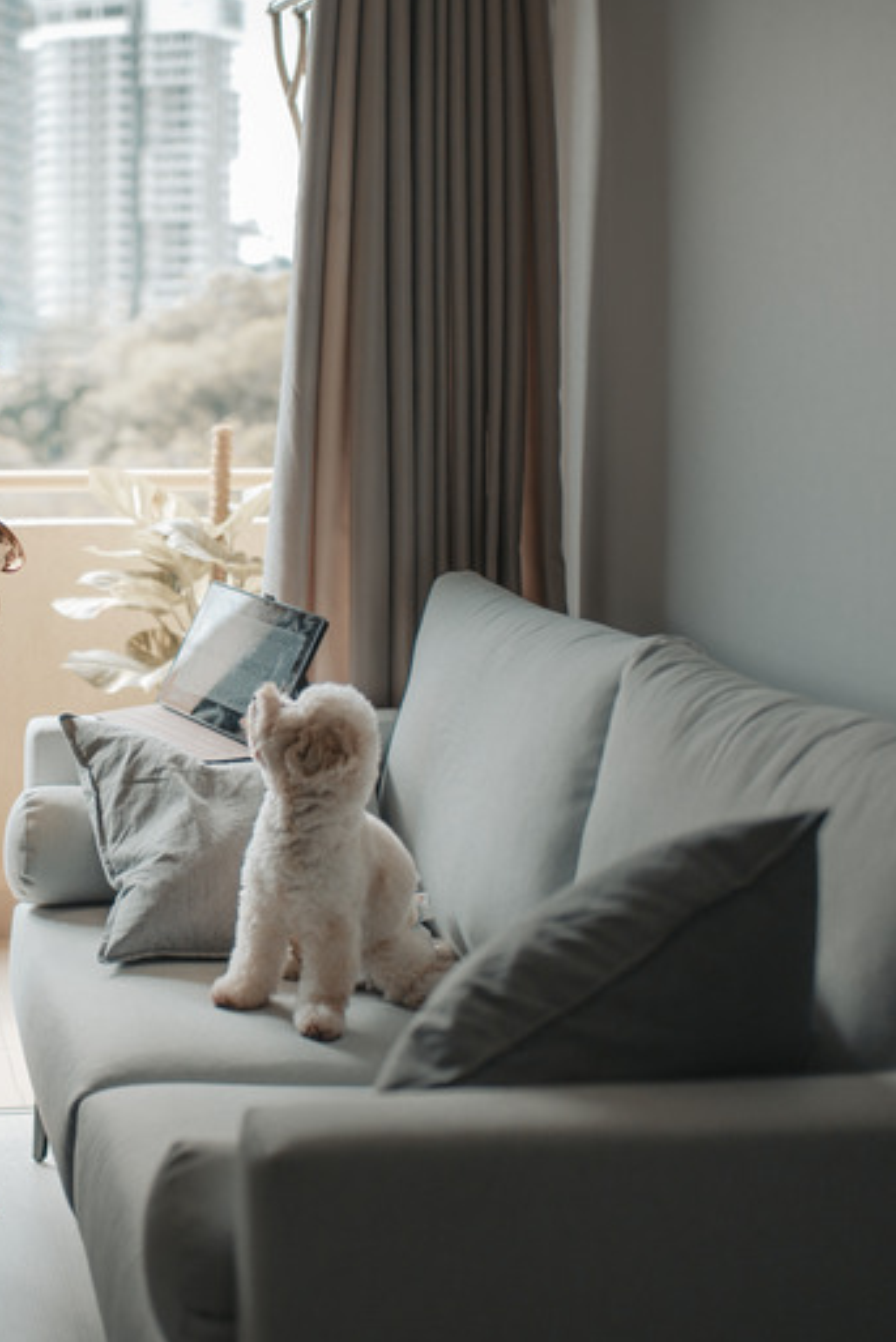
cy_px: 668
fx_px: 1977
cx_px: 104
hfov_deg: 24.8
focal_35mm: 53
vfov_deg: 37.5
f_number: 1.4
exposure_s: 1/2500
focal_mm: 35
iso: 400
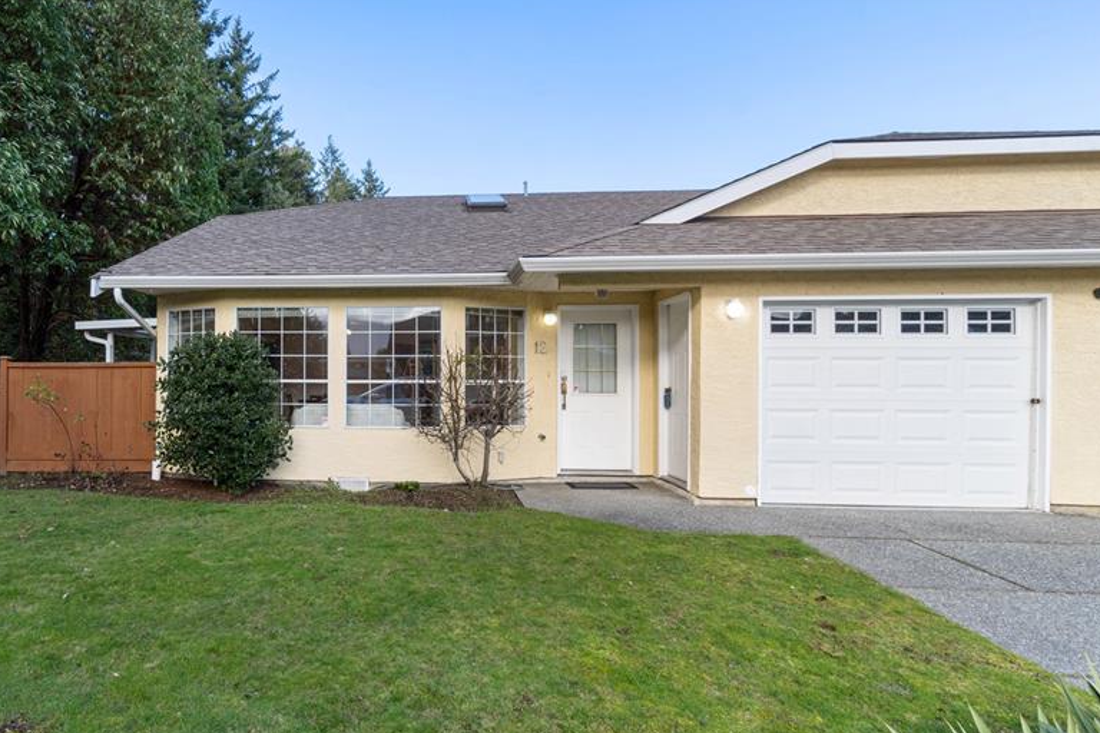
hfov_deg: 81.7
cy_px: 382
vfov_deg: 61.9
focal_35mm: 20
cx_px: 385
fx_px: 611
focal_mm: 10
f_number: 11
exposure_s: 1/60
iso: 100
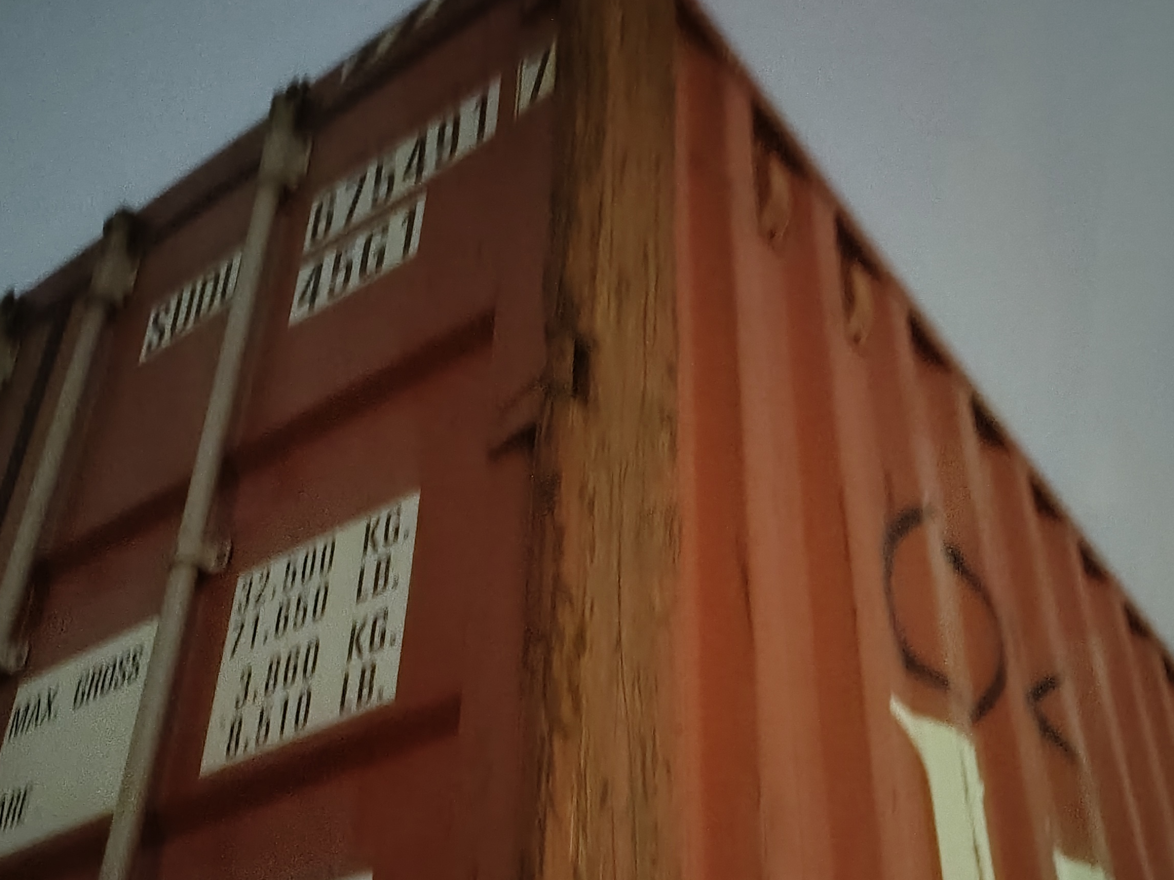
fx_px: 1458
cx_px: 586
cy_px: 645
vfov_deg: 33.0
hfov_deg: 43.8
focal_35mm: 43
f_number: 1.8
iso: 11072
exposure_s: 1/6.94
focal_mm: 5.56
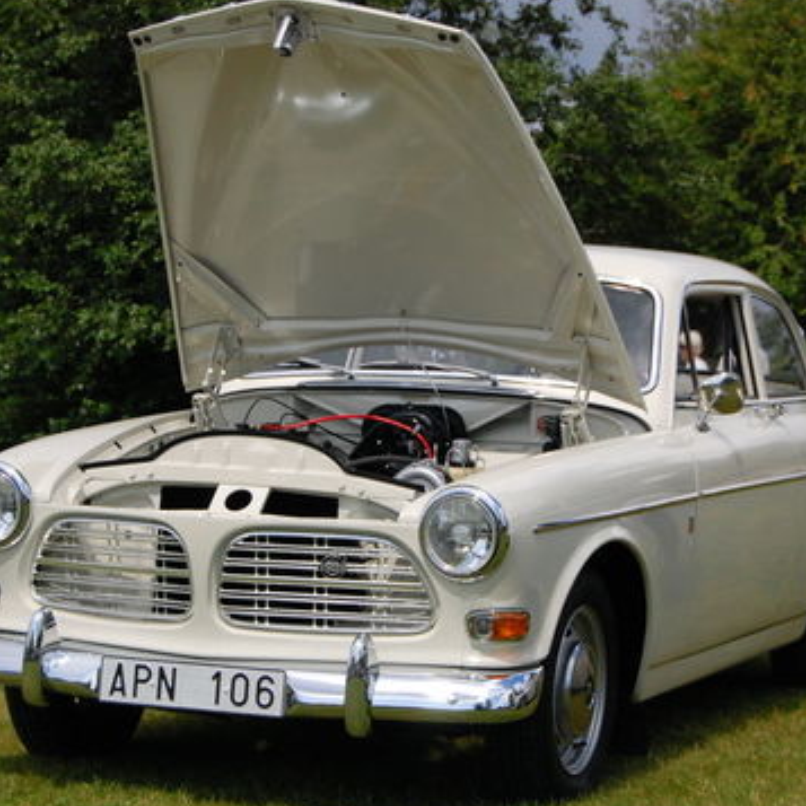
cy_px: 411
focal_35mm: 103
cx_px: 429
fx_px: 2707
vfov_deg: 16.9
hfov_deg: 16.9
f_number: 5.6
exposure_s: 1/3200
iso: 800
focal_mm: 45
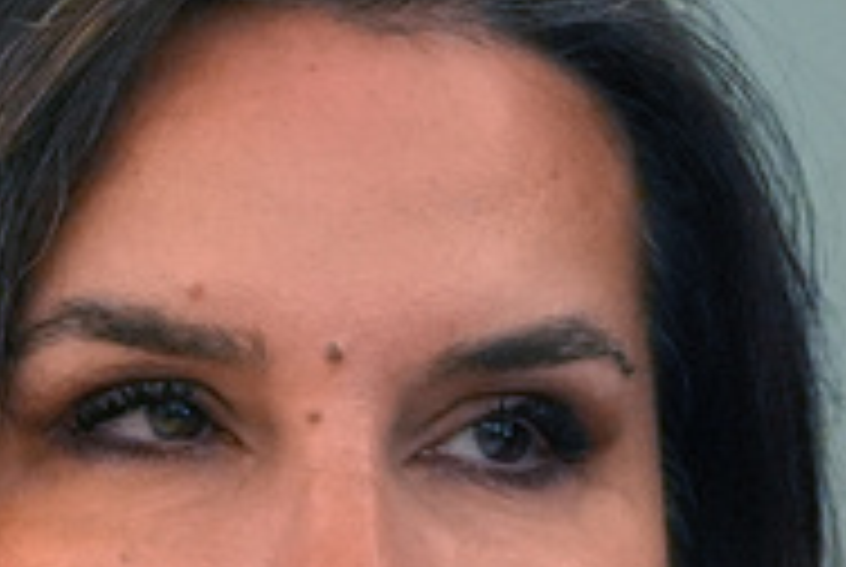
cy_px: 1125
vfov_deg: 0.8
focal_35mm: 1631
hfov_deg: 1.3
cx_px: 274
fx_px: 38388
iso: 3200
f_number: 2.8
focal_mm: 200
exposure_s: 1/400
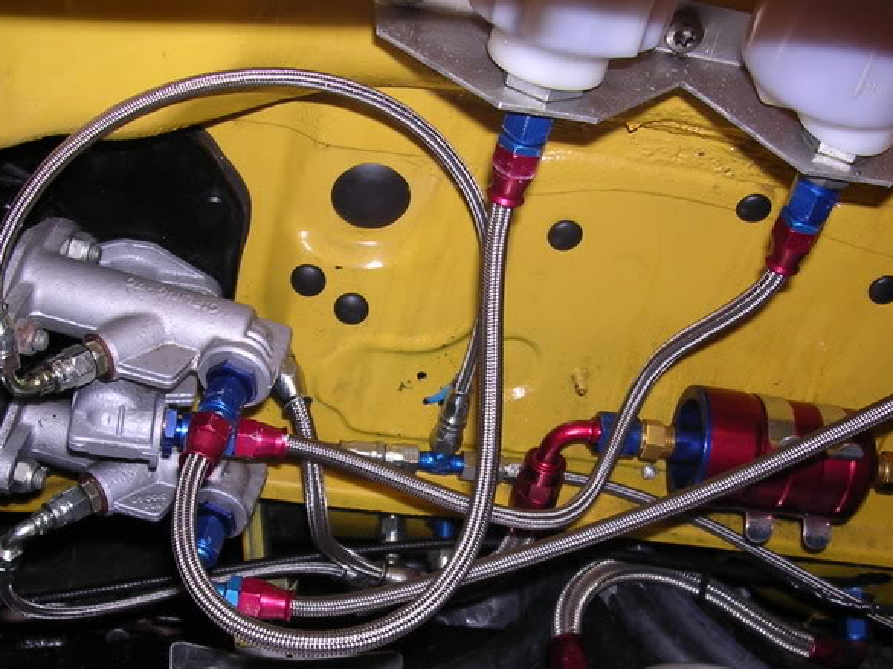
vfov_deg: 27.8
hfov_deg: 36.8
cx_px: 418
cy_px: 444
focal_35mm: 52
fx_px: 1341
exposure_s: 1/60.1
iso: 100
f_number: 2.8
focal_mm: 5.8
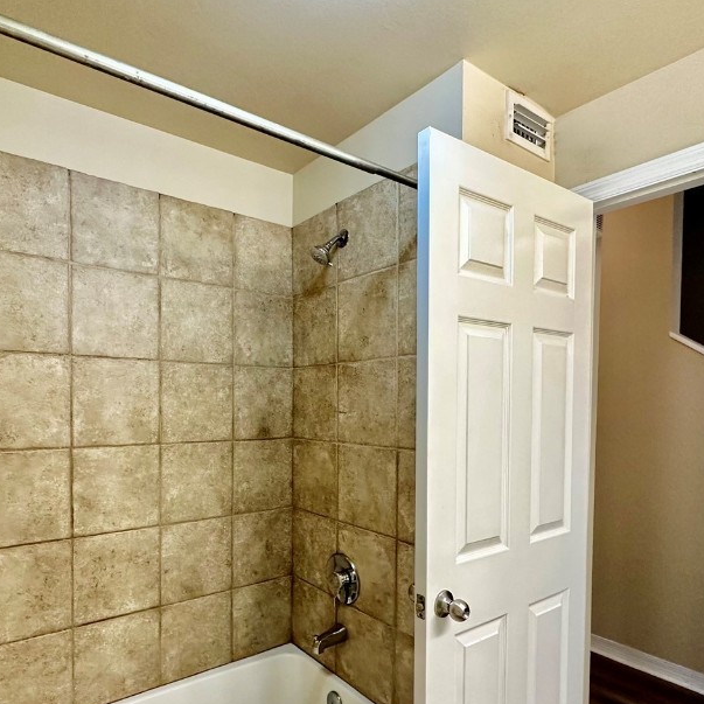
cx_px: 285
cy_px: 419
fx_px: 483
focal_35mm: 21
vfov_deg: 71.5
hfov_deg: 71.5
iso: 250
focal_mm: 2.22
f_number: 2.2
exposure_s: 1/120
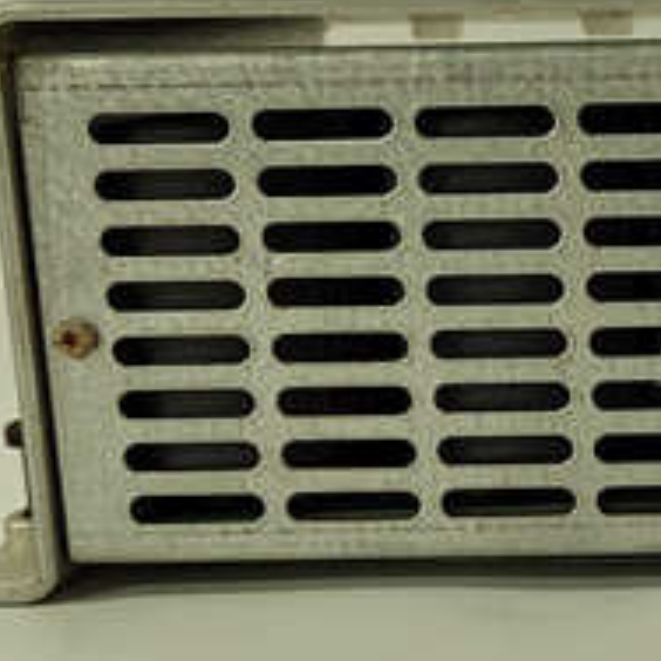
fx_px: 1404
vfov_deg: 26.5
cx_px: 816
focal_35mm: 65
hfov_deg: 23.9
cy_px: 320
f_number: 1.9
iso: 1619
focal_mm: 5.52
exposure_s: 1/100
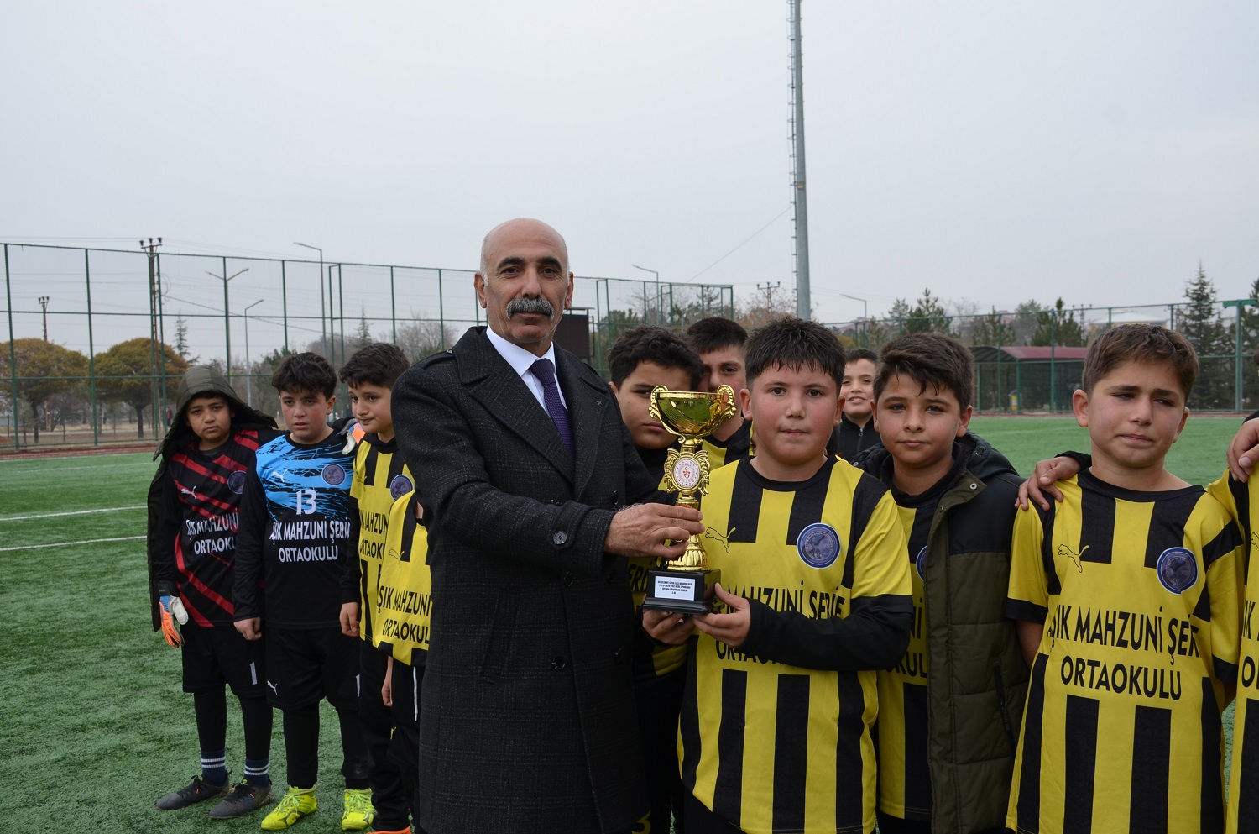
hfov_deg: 49.6
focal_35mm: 39
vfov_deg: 34.1
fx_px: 1361
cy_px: 417
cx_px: 630
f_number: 7.1
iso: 200
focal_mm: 26
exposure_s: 1/200
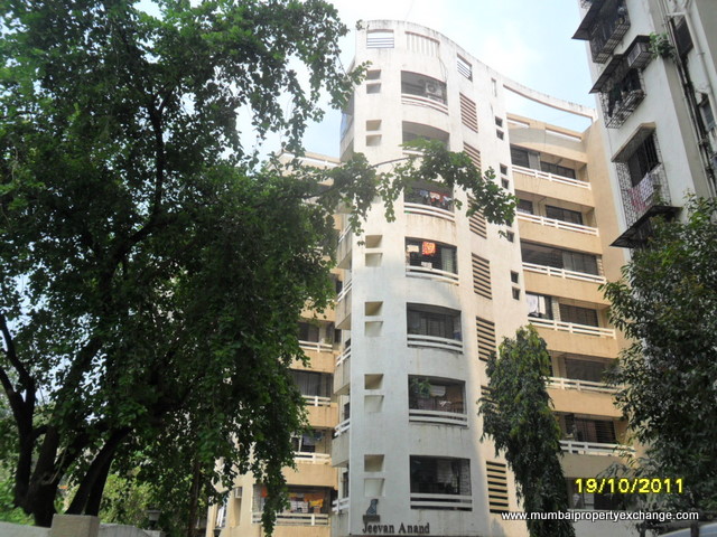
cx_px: 358
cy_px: 268
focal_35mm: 32
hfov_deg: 56.8
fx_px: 663
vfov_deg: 44.2
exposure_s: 1/750
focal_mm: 5.7
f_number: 3.7
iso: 100
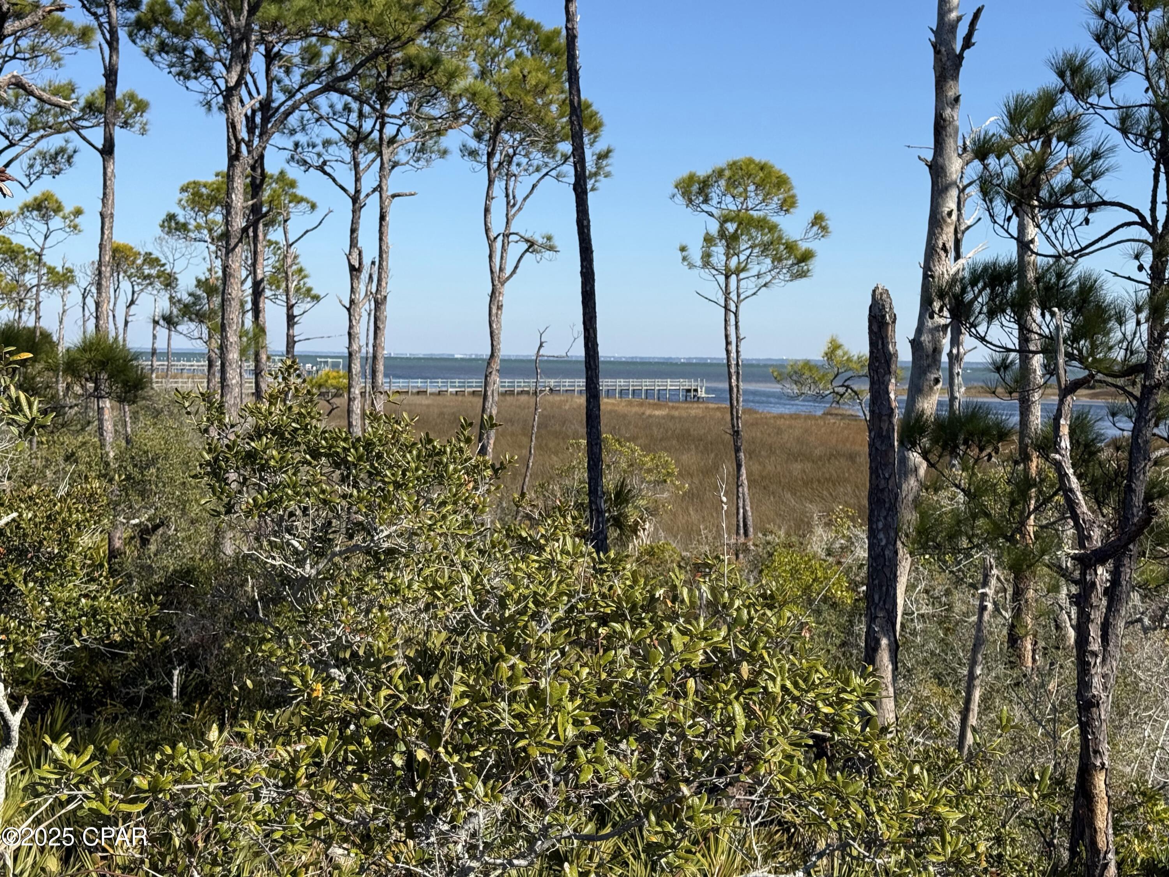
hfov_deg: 39.7
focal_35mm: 48
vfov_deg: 30.3
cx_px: 584
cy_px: 438
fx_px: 1621
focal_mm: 6.76
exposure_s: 1/4098
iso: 64
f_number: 1.78
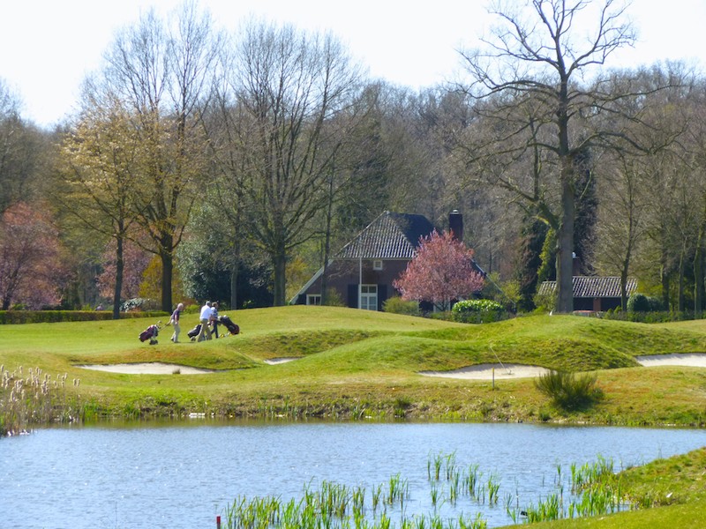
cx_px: 353
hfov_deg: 10.9
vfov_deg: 8.2
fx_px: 3712
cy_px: 264
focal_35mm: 182
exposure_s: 1/200
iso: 100
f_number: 5.8
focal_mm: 32.4
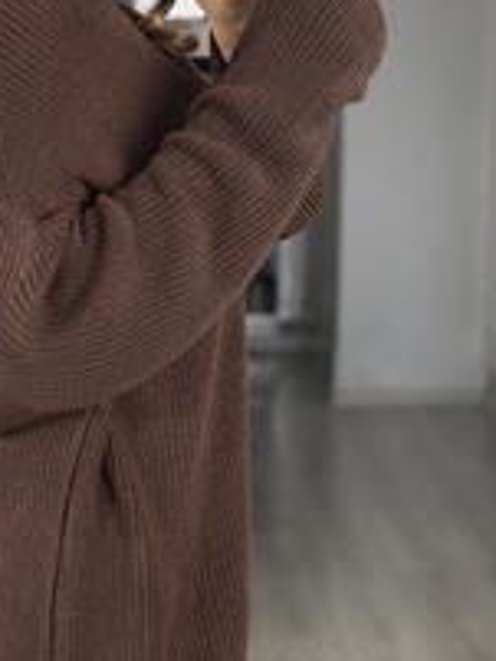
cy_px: 184
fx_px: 2309
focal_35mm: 121
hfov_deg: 12.2
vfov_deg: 16.2
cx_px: 105
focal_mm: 6.86
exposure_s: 1/172
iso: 80
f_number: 1.78
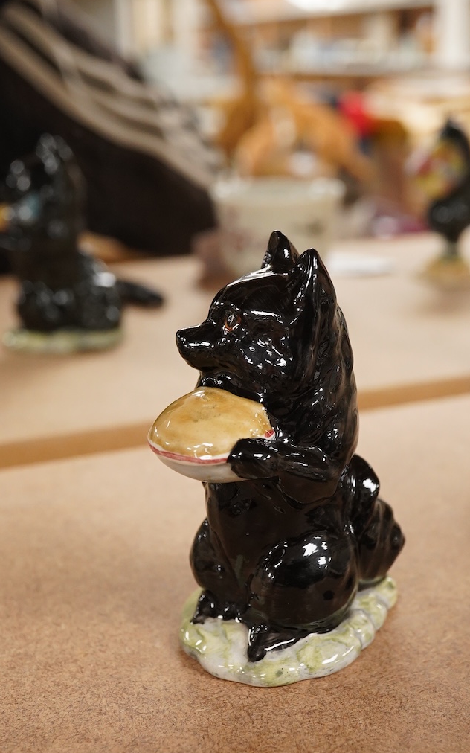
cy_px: 415
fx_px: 1046
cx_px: 266
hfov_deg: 25.3
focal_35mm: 51
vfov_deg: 39.5
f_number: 8
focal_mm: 30
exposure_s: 1/160
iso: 2500
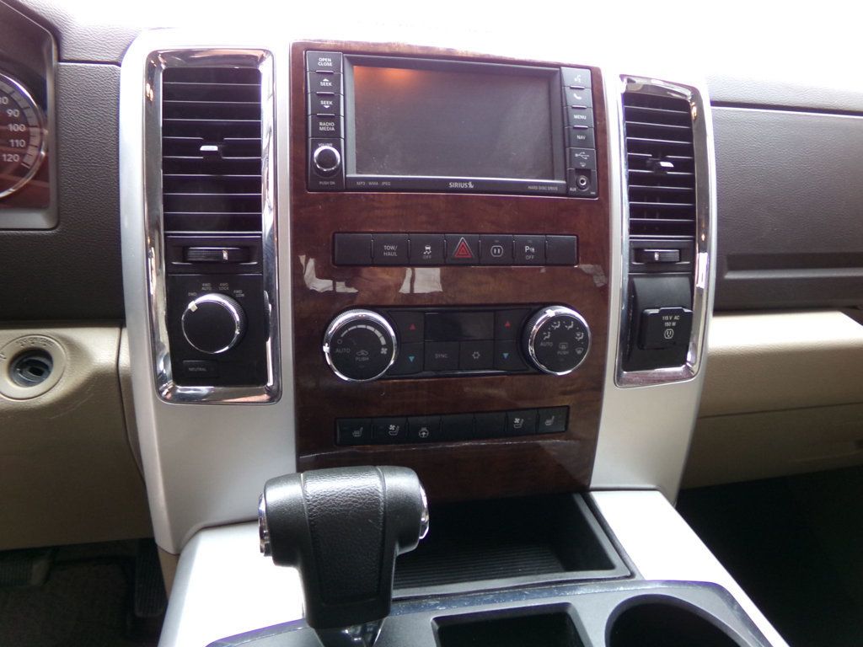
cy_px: 324
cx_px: 432
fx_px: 598
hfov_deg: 71.6
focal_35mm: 24
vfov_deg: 56.8
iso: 266
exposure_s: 1/17
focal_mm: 4.3
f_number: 3.7
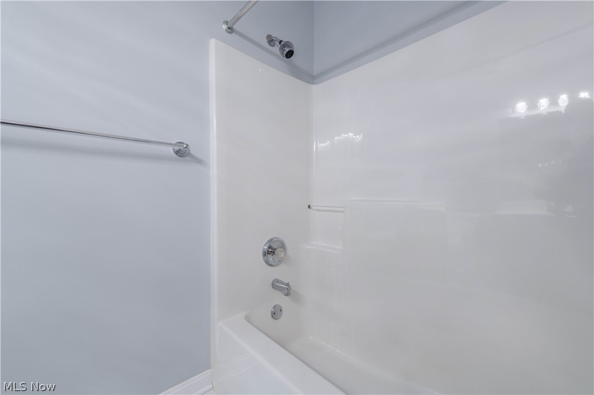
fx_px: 231
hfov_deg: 104.3
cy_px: 198
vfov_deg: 81.1
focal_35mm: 14
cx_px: 297
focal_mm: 14
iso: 320
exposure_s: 1/60
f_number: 8
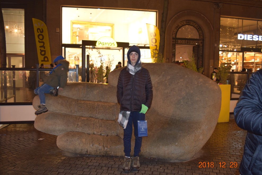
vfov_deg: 46.4
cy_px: 88
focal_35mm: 28
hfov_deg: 65.5
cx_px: 127
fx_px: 204
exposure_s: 1/30
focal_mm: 18
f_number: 3.5
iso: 800
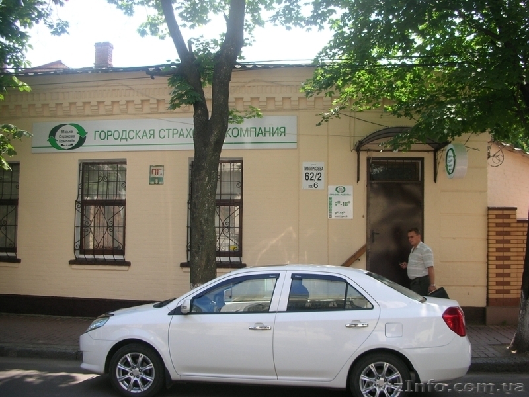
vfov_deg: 40.7
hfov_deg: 52.6
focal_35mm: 35
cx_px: 264
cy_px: 198
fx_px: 535
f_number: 3
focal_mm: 5.8
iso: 50
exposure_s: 1/212
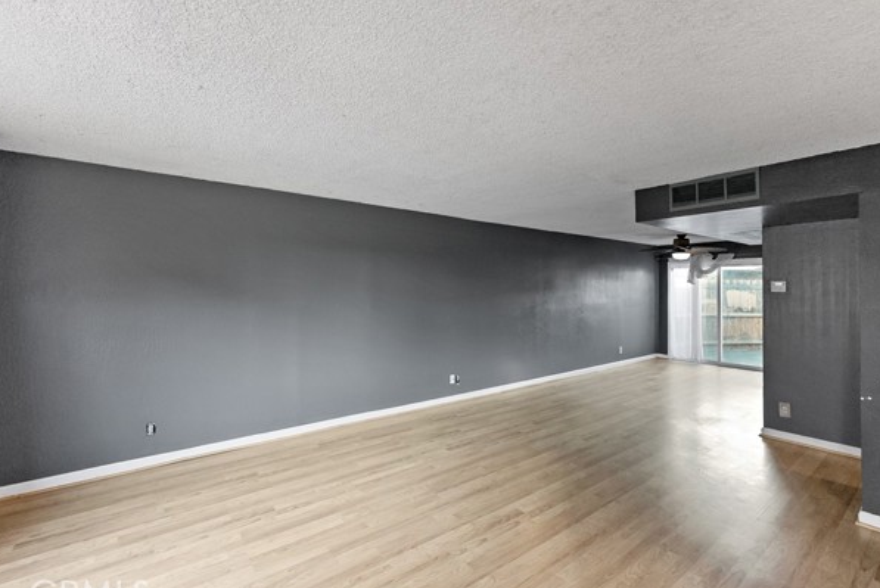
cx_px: 461
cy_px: 300
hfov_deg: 100.3
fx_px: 367
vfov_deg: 77.4
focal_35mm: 15
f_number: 3.5
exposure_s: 1/160
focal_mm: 14
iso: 1250
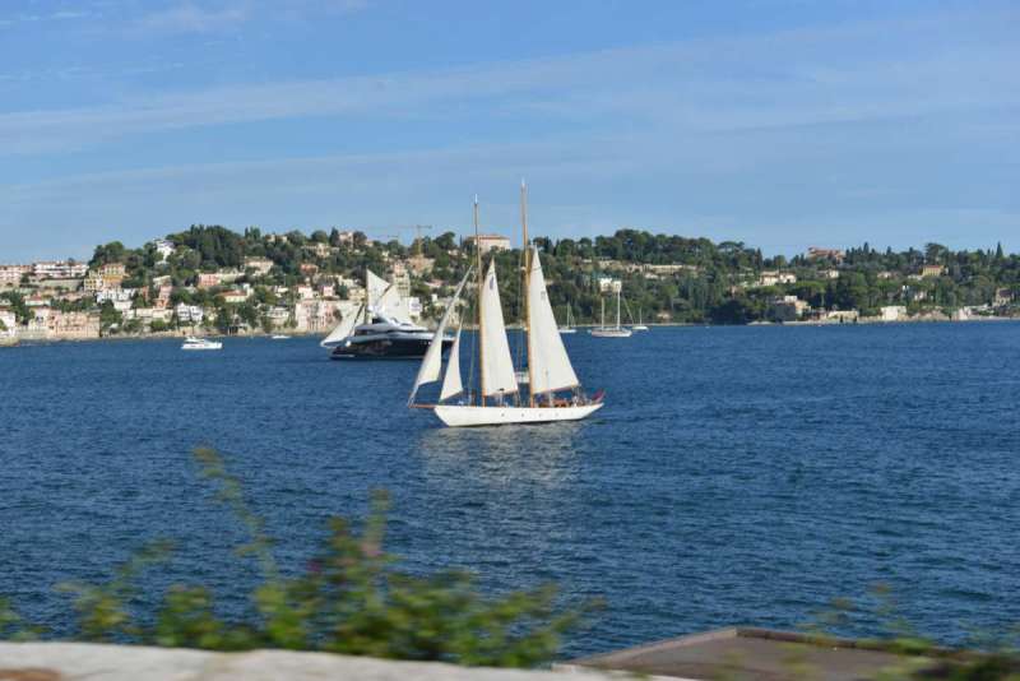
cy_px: 340
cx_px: 510
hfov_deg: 28.8
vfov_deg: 19.5
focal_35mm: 70
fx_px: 1984
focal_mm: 70
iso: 125
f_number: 8
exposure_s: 1/250
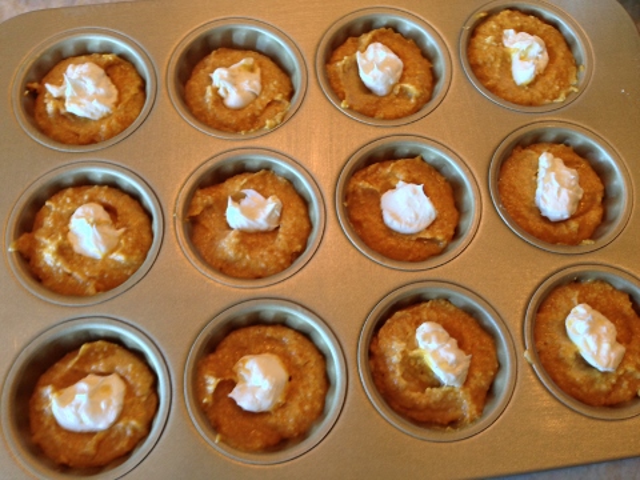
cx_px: 320
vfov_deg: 42.9
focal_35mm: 33
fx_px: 610
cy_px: 240
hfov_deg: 55.4
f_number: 2.4
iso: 50
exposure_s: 1/30
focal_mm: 4.12
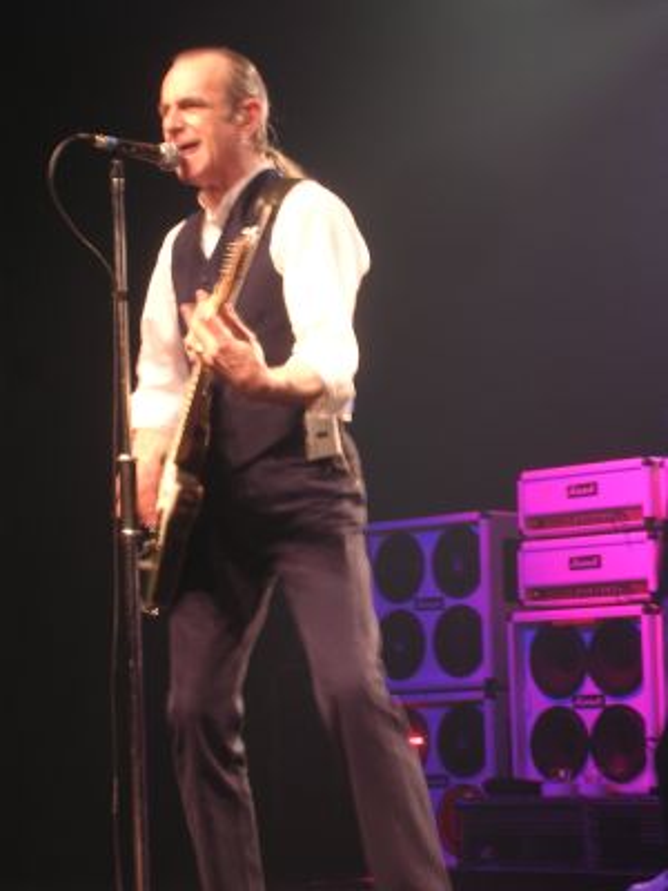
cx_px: 334
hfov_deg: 12.9
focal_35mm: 115
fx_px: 2959
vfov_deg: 17.1
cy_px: 446
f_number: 4.9
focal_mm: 17.4
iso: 100
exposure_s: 1/5.6
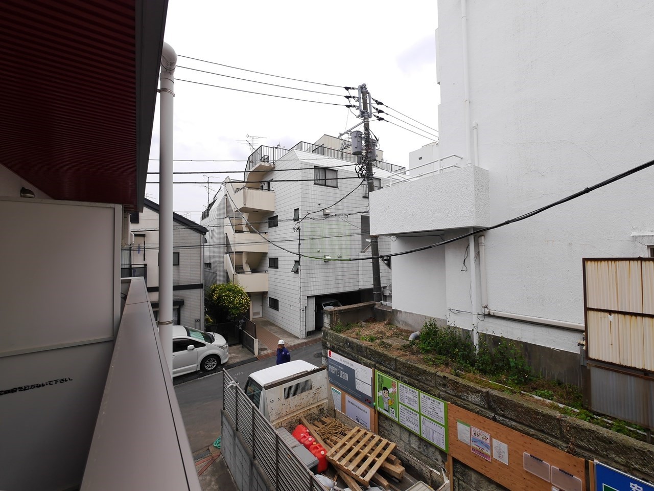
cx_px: 327
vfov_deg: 85.7
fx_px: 265
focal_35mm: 14
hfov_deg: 102.1
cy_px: 246
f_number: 5.6
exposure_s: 1/160
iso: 160
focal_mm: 7
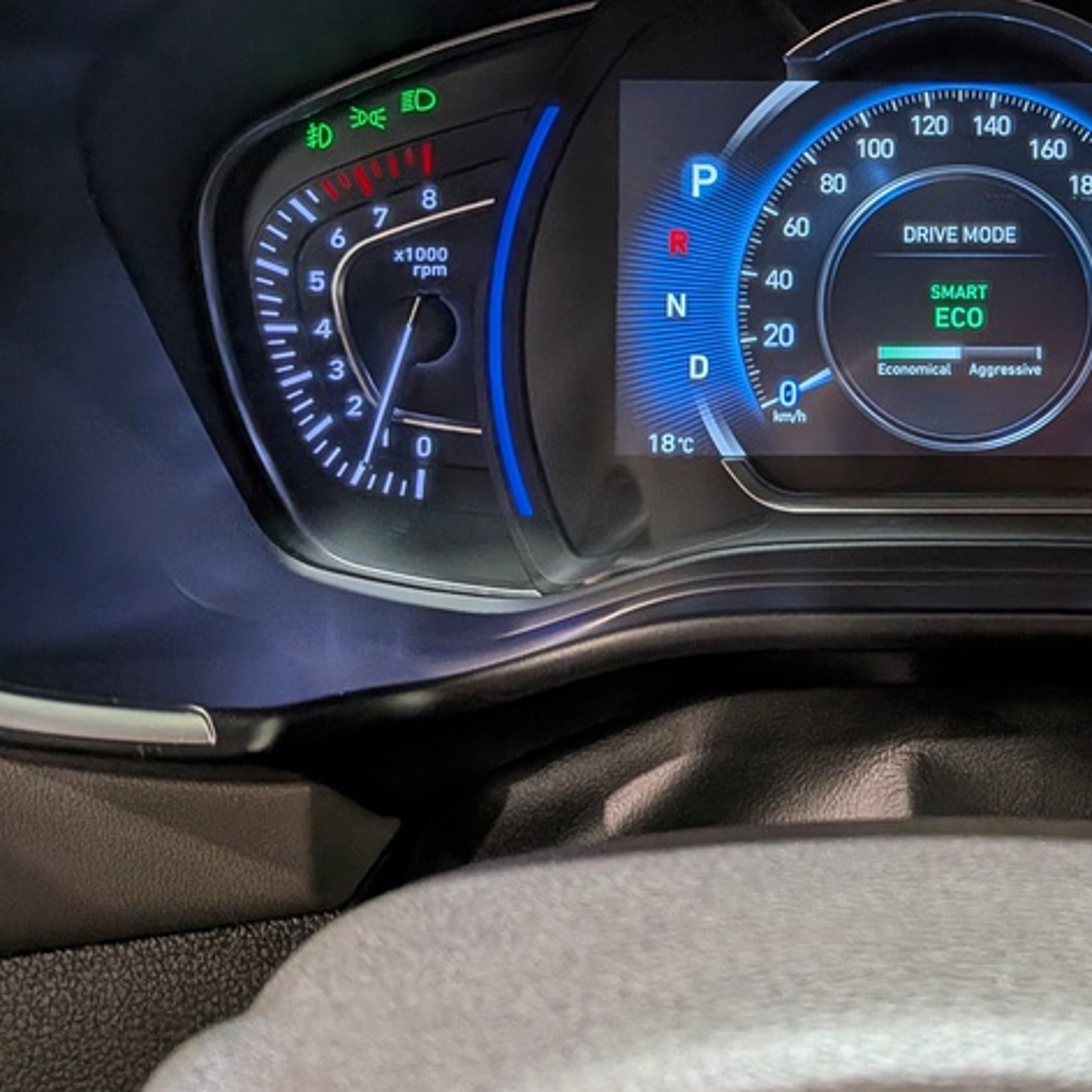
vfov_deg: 36.2
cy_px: 322
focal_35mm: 46
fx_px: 1642
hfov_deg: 34.7
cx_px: 981
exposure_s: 1/94.9
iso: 28
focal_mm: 4.53
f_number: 1.7
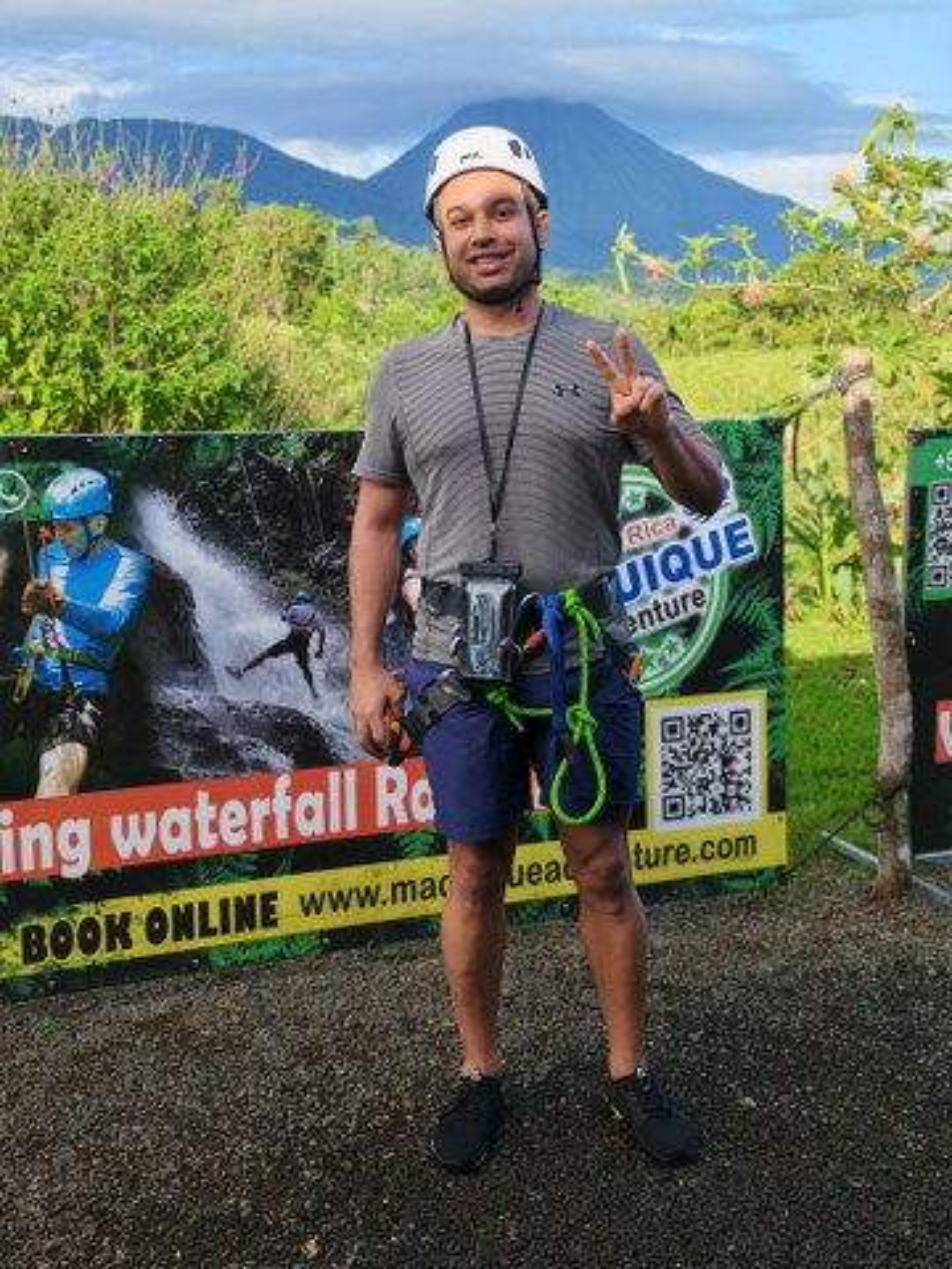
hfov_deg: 30.3
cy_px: 634
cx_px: 476
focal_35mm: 48
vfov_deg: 39.7
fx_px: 1760
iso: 50
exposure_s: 1/420
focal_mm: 6.12
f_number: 4.5
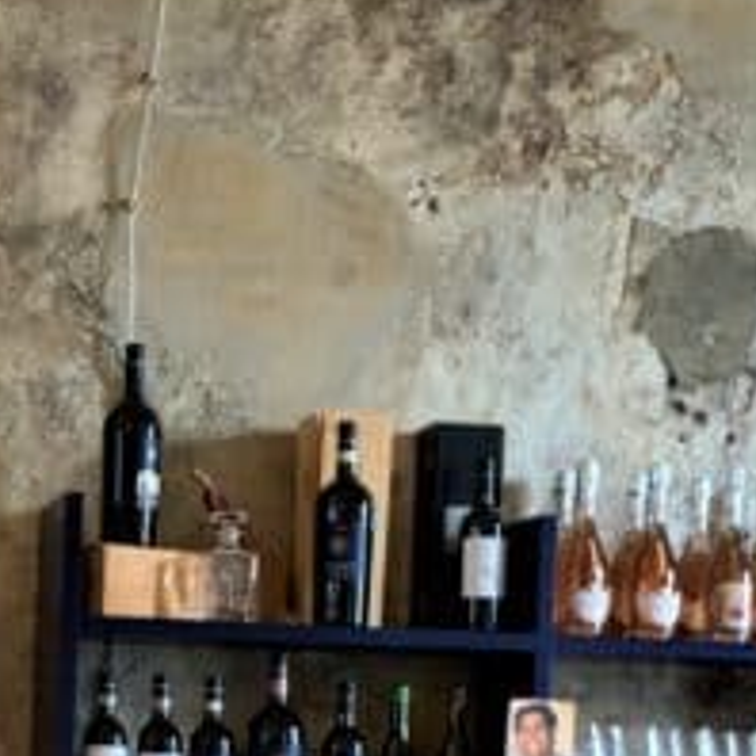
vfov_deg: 18.0
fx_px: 2298
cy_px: 821
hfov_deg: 18.3
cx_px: 42
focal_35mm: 93
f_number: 1.8
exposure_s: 1/33
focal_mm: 4.25
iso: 250
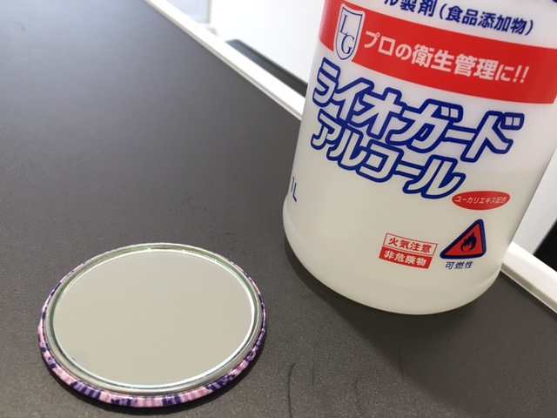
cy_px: 209
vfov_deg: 48.2
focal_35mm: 29
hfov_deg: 61.7
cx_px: 278
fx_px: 467
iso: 64
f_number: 2.2
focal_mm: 4.15
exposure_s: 1/30
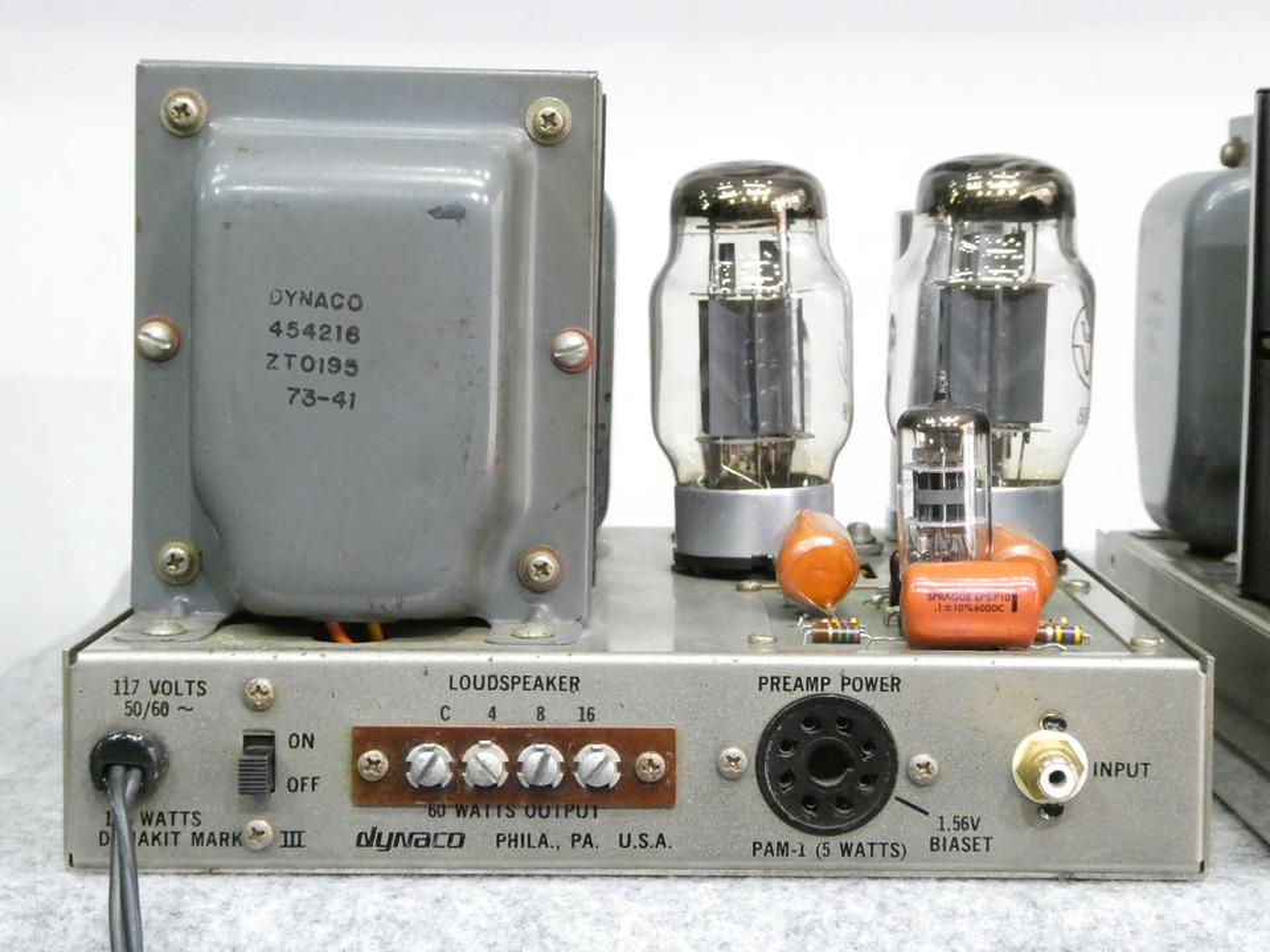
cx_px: 635
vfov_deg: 22.6
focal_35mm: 65
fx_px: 2385
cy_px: 476
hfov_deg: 29.8
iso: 1600
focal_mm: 11.7
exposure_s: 1/50
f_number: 4.4
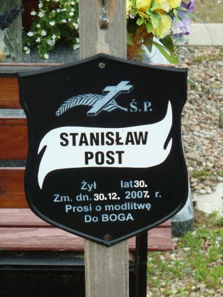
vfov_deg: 11.7
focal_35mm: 169
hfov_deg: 8.8
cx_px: 112
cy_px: 148
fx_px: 1452
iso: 80
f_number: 4.5
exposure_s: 1/80
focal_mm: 27.8
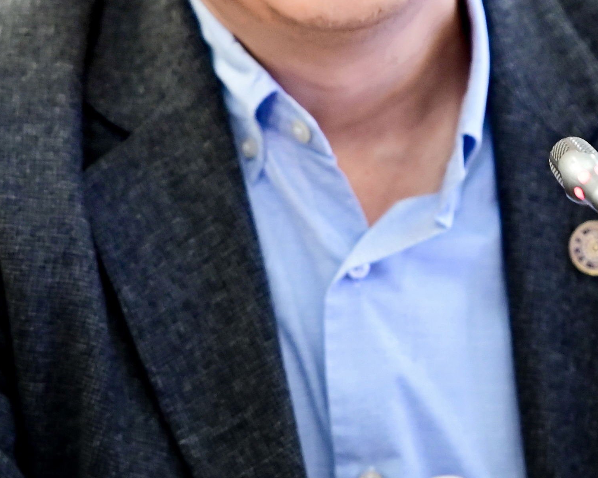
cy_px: 191
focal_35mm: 697
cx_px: 466
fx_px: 12333
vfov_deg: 2.2
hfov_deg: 2.8
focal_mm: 185
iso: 1600
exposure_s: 1/125
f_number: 3.2
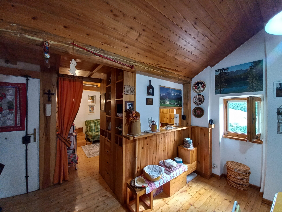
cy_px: 106
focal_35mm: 13
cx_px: 141
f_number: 2.2
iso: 160
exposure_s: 1/25
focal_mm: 1.42
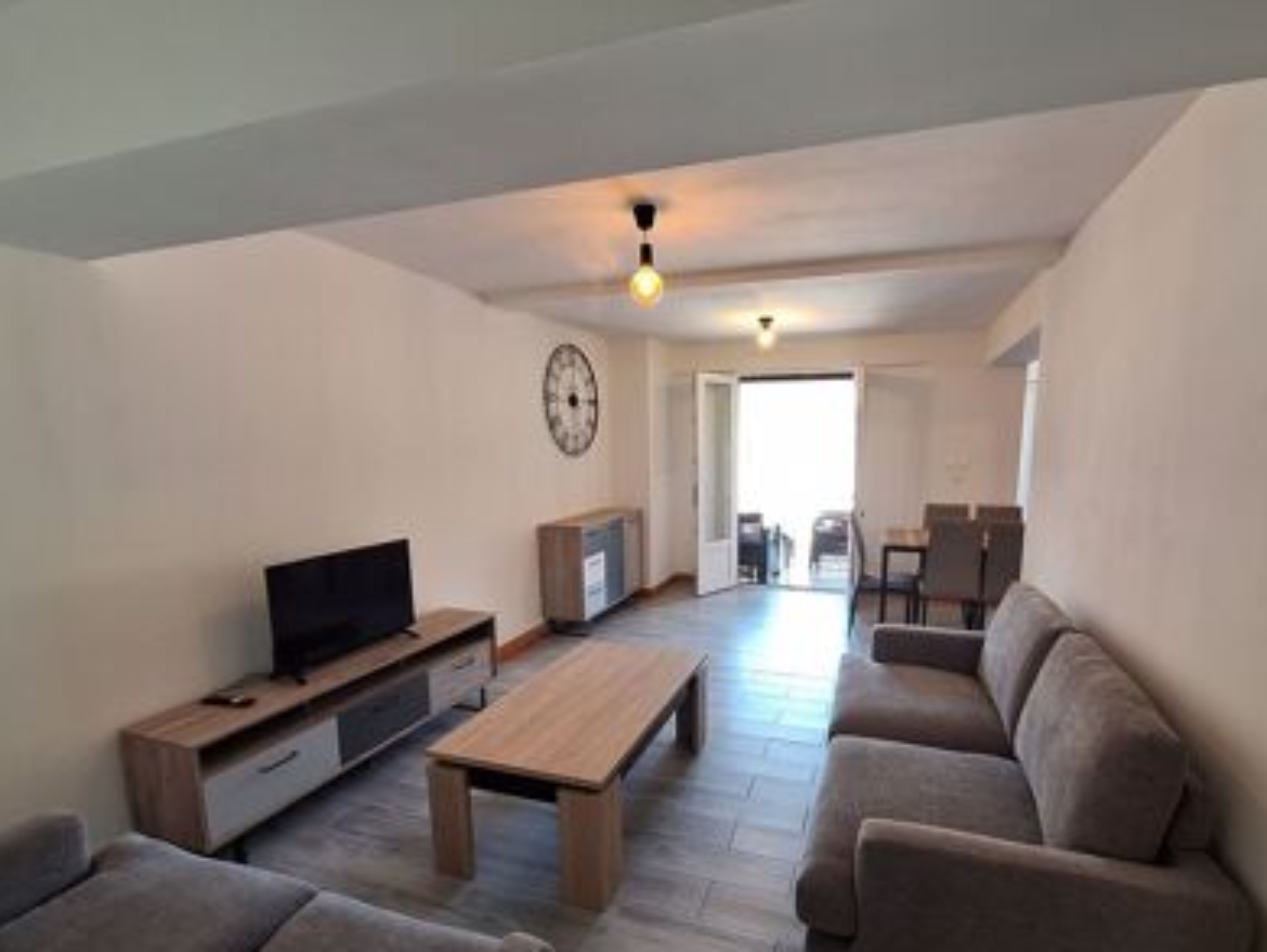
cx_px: 659
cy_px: 530
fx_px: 586
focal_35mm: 16
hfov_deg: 94.4
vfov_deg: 77.9
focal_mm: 1.74
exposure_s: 1/50
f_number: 2.2
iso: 125
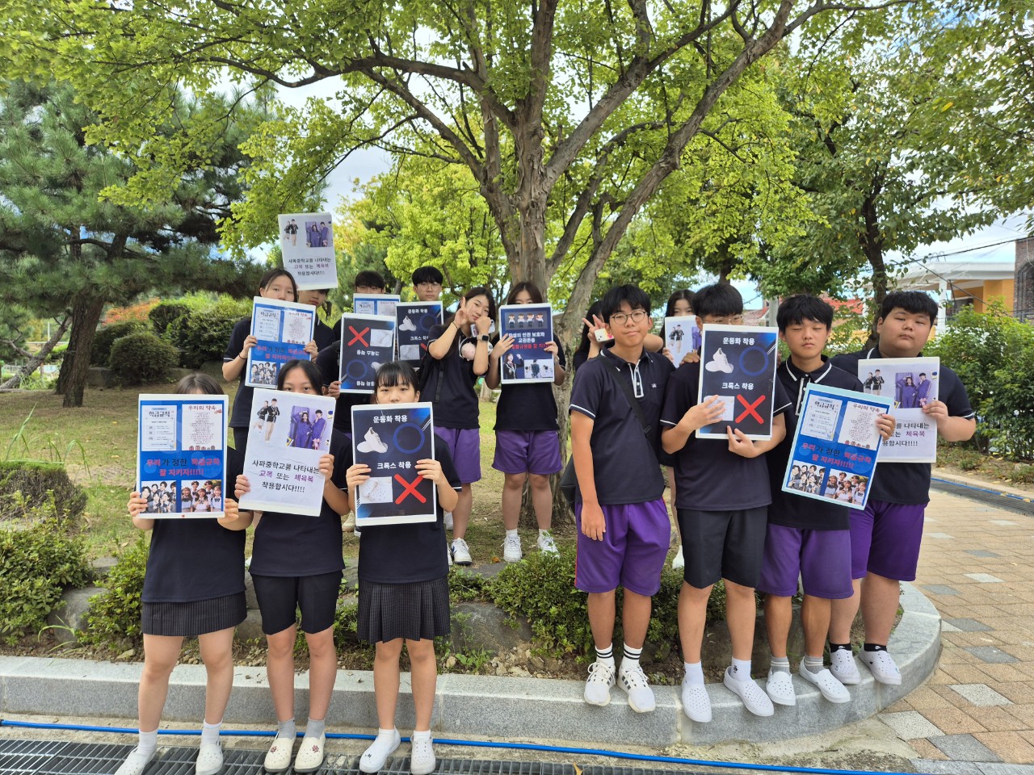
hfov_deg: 73.9
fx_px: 687
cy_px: 388
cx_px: 517
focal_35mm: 23
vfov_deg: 58.9
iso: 25
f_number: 1.8
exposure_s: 1/256
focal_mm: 5.4
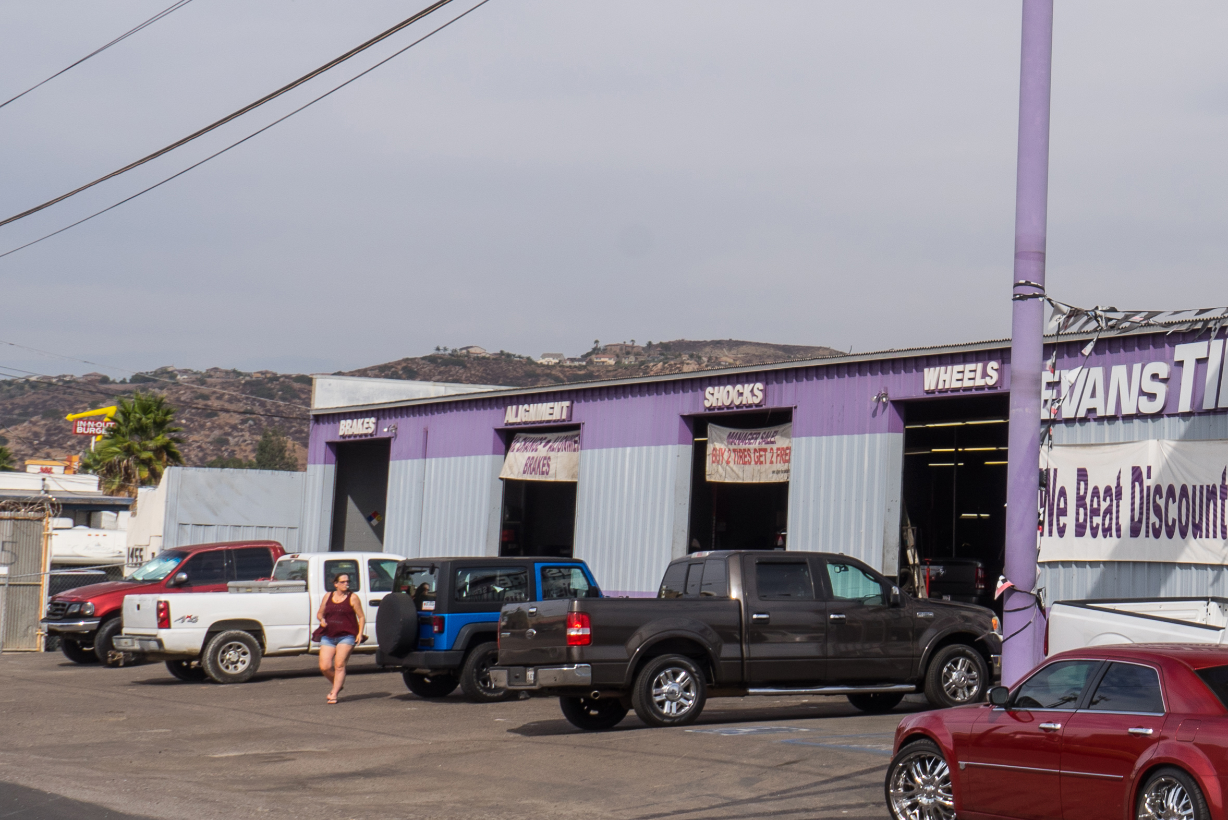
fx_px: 2559
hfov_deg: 25.2
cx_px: 1326
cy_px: 199
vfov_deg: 18.1
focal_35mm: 75
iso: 100
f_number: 11
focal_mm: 24
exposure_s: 1/80
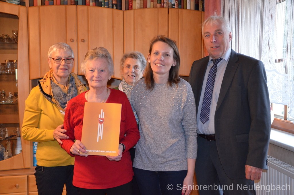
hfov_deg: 43.7
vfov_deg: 29.7
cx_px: 147
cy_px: 98
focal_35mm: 45
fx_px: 367
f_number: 4.2
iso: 3200
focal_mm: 30
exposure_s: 1/60
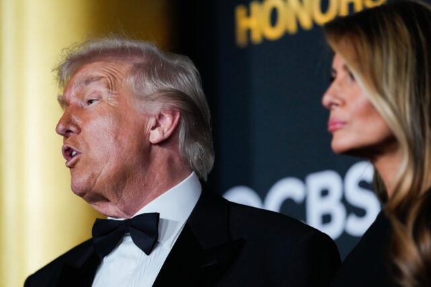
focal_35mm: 300
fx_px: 3592
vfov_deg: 4.6
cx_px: 216
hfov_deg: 6.9
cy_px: 144
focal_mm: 300
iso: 3200
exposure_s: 1/500
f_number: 2.8
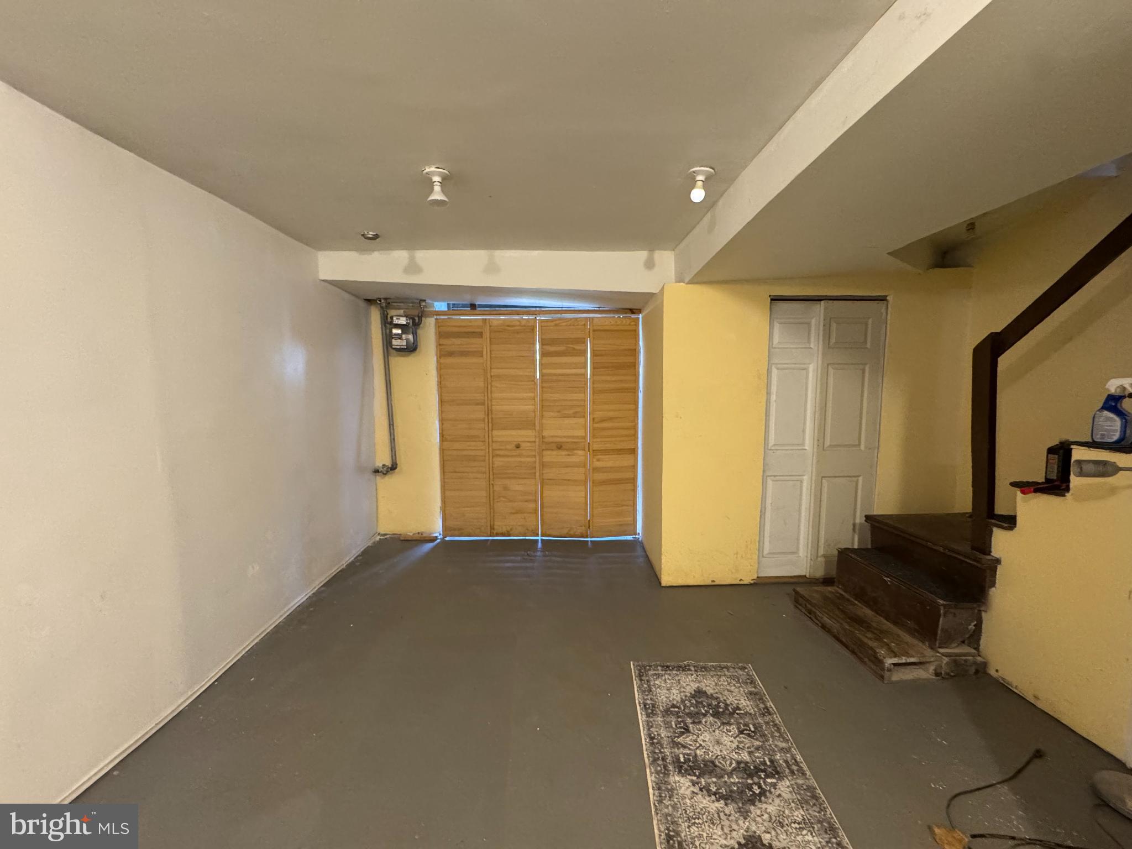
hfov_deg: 102.1
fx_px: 458
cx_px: 566
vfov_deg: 85.7
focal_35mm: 14
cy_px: 424
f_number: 2.2
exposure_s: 1/60
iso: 640
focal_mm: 2.22
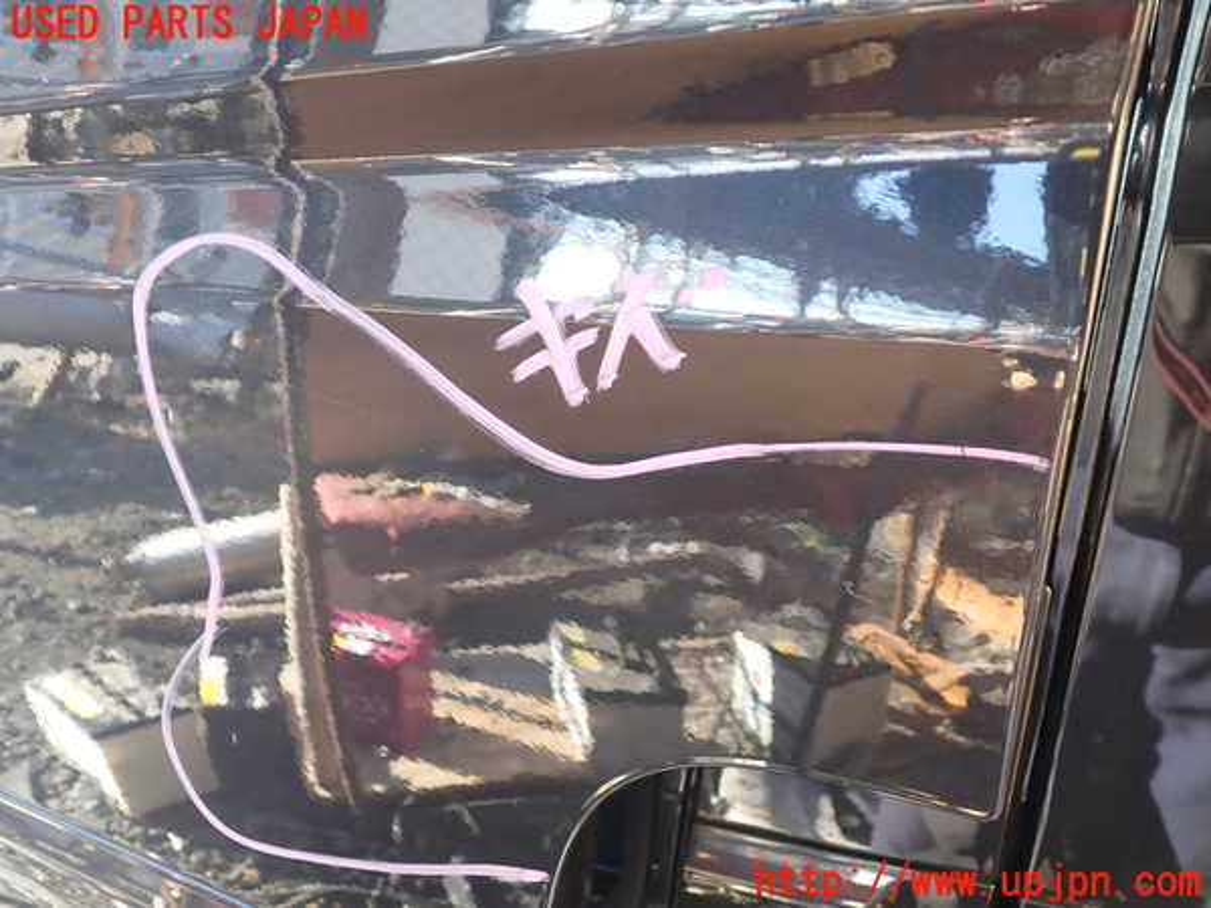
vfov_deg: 46.8
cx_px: 606
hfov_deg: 60.0
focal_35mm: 30
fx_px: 1050
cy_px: 454
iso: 125
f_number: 2.3
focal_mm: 5.4
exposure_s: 1/60
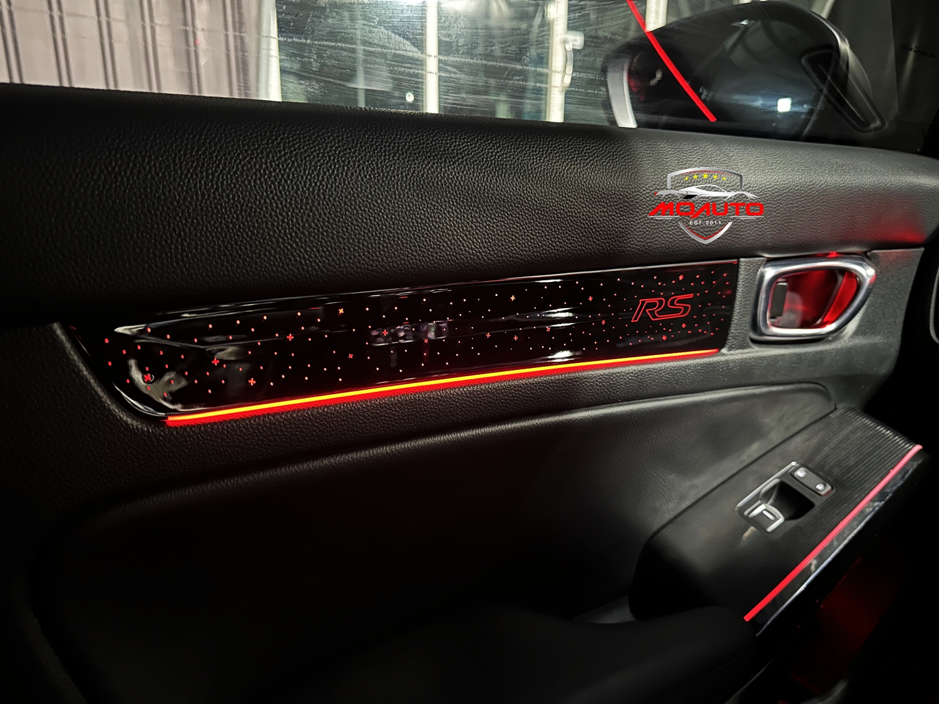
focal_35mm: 24
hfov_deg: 71.6
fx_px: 651
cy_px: 352
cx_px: 470
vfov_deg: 56.8
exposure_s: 1/9
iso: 1600
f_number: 1.78
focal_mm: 6.86
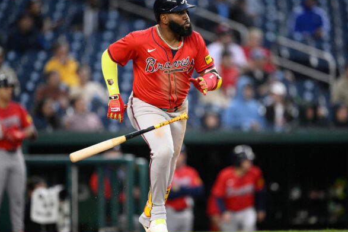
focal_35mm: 460
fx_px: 4445
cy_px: 116
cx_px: 187
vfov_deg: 3.0
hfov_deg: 4.5
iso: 3200
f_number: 2.8
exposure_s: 1/2500
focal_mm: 400
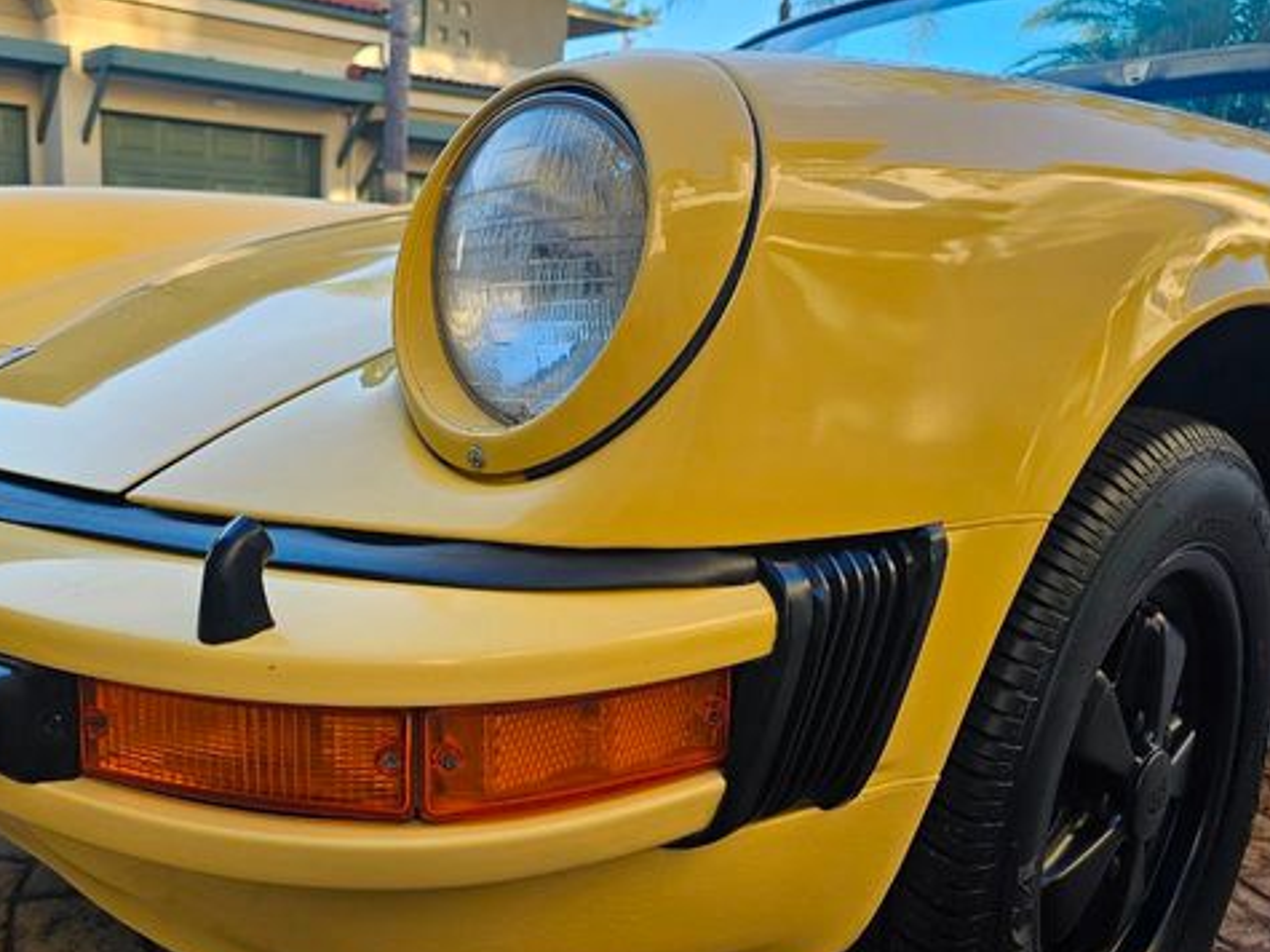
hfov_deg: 57.3
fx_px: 1137
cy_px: 511
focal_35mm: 31
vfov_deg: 45.4
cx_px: 438
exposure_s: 1/207
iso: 25
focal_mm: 6.3
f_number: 1.7
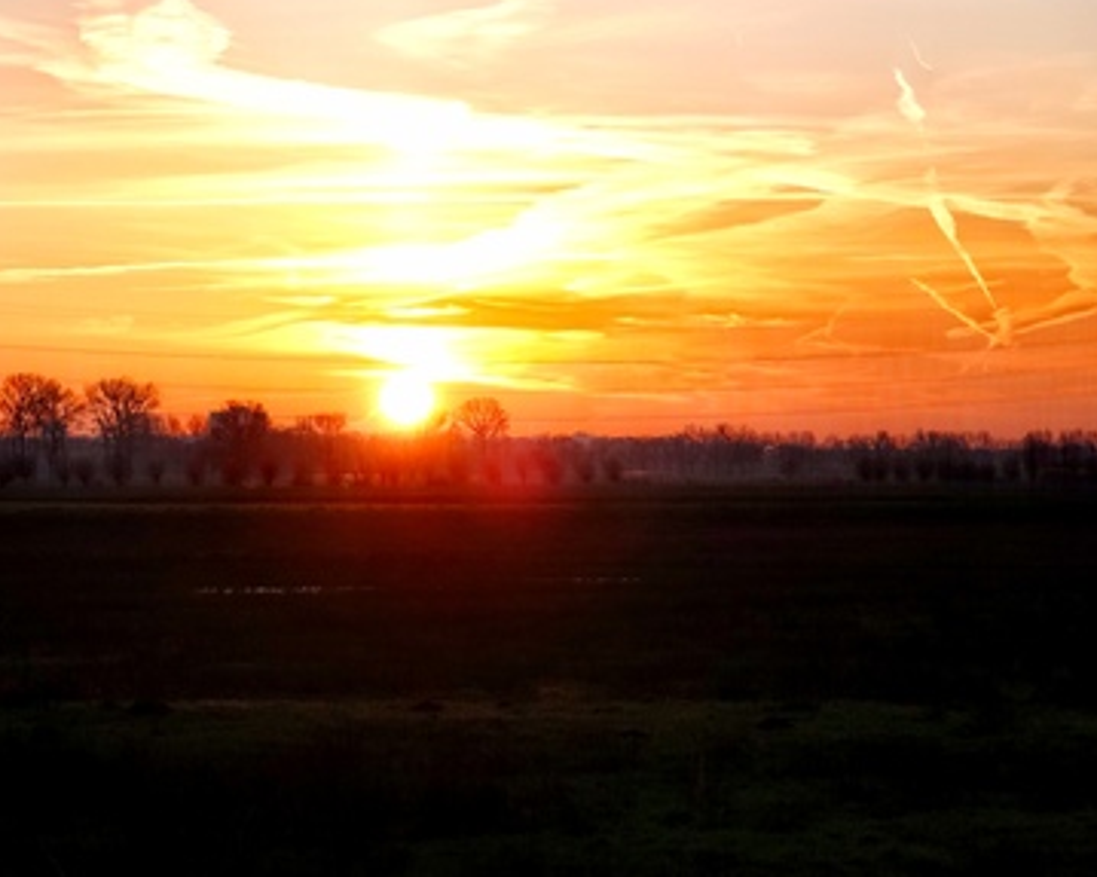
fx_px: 4642
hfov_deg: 13.5
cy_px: 423
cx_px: 446
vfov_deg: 10.8
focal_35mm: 143
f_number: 4
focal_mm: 43.48
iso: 400
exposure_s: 1/2000
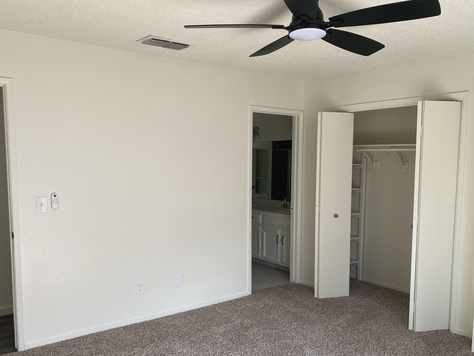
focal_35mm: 31
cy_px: 201
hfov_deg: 58.3
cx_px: 244
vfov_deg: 45.3
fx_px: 424
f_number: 1.8
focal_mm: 4.25
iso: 64
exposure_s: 1/121
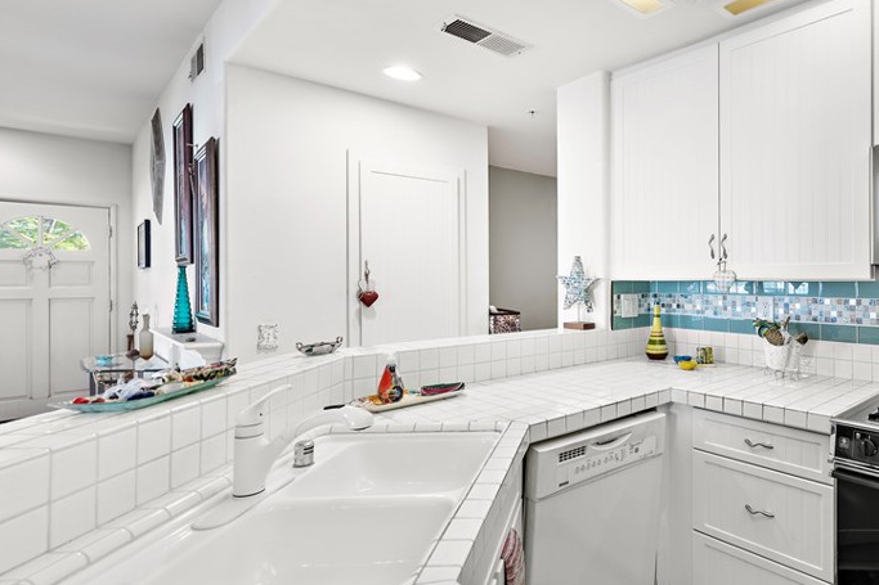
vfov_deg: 59.5
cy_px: 290
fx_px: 513
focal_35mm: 21
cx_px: 624
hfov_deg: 77.0
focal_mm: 14
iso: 125
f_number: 7.1
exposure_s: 1.6
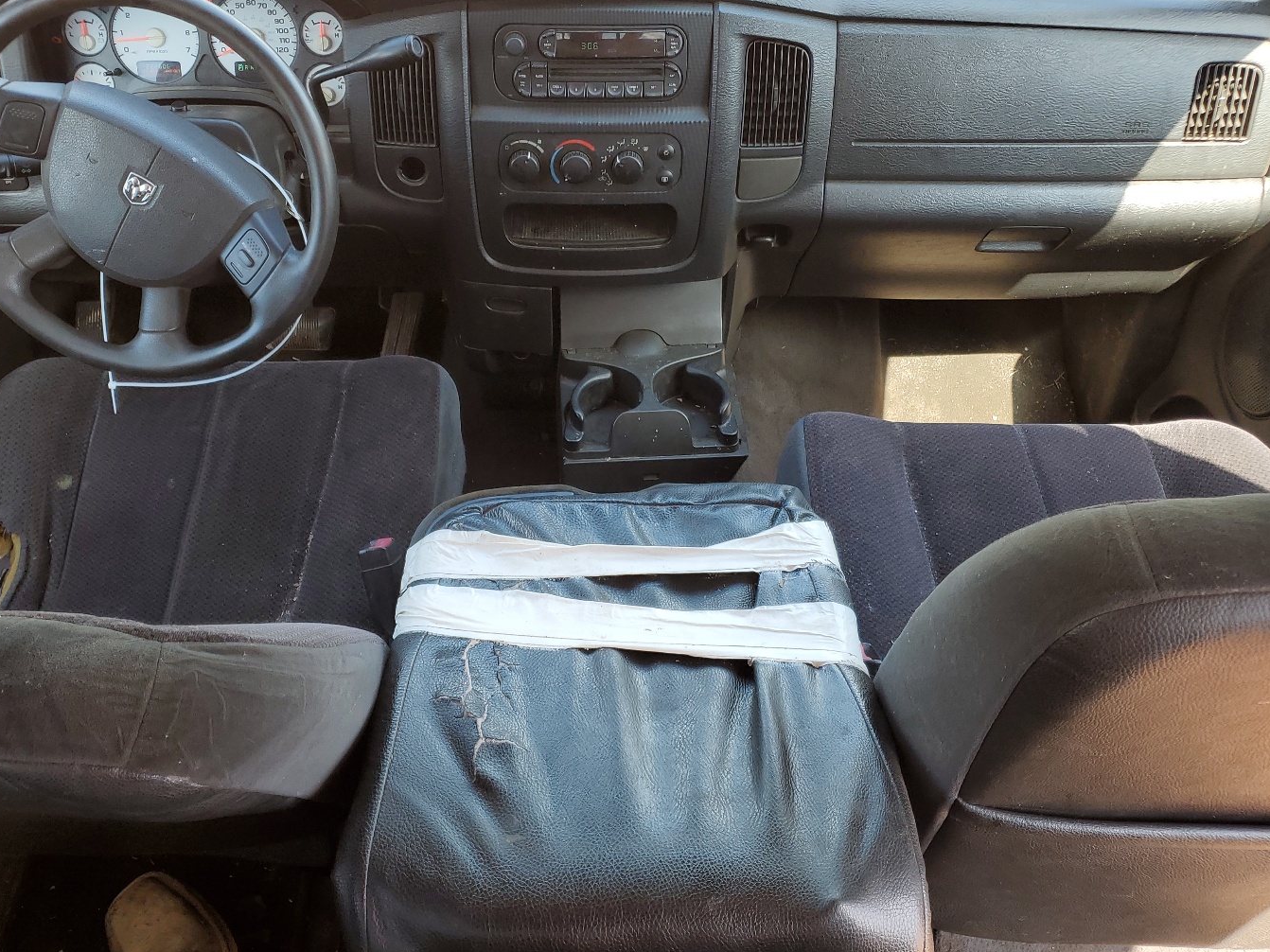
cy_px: 462
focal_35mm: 31
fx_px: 1137
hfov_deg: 58.3
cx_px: 608
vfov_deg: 45.4
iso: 50
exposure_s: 1/172
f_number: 1.5
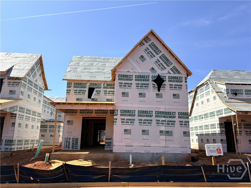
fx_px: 189
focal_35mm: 26
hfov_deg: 67.3
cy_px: 94
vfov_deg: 53.1
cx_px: 126
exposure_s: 1/4065
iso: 50
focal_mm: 5.96
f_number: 1.6
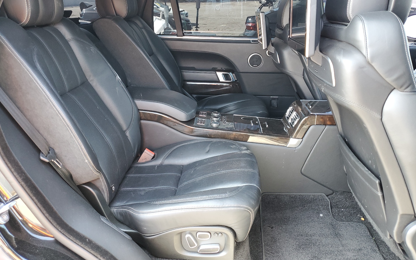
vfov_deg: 44.3
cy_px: 106
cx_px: 209
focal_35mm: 28
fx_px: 317
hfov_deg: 66.5
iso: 113
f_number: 1.5
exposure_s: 1/60.2
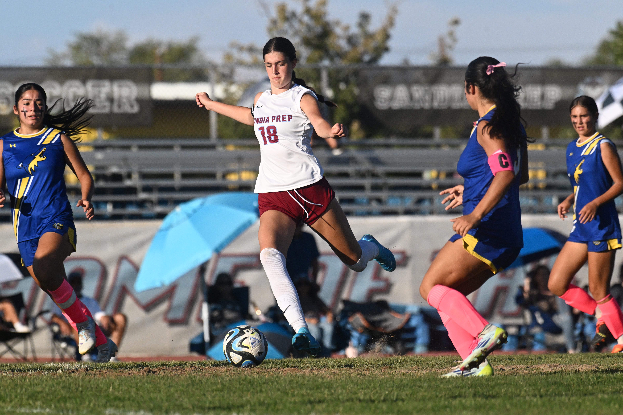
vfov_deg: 4.9
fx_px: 4845
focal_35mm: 280
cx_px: 312
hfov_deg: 7.4
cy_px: 208
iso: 2800
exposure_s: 1/8000
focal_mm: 280
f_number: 5.6
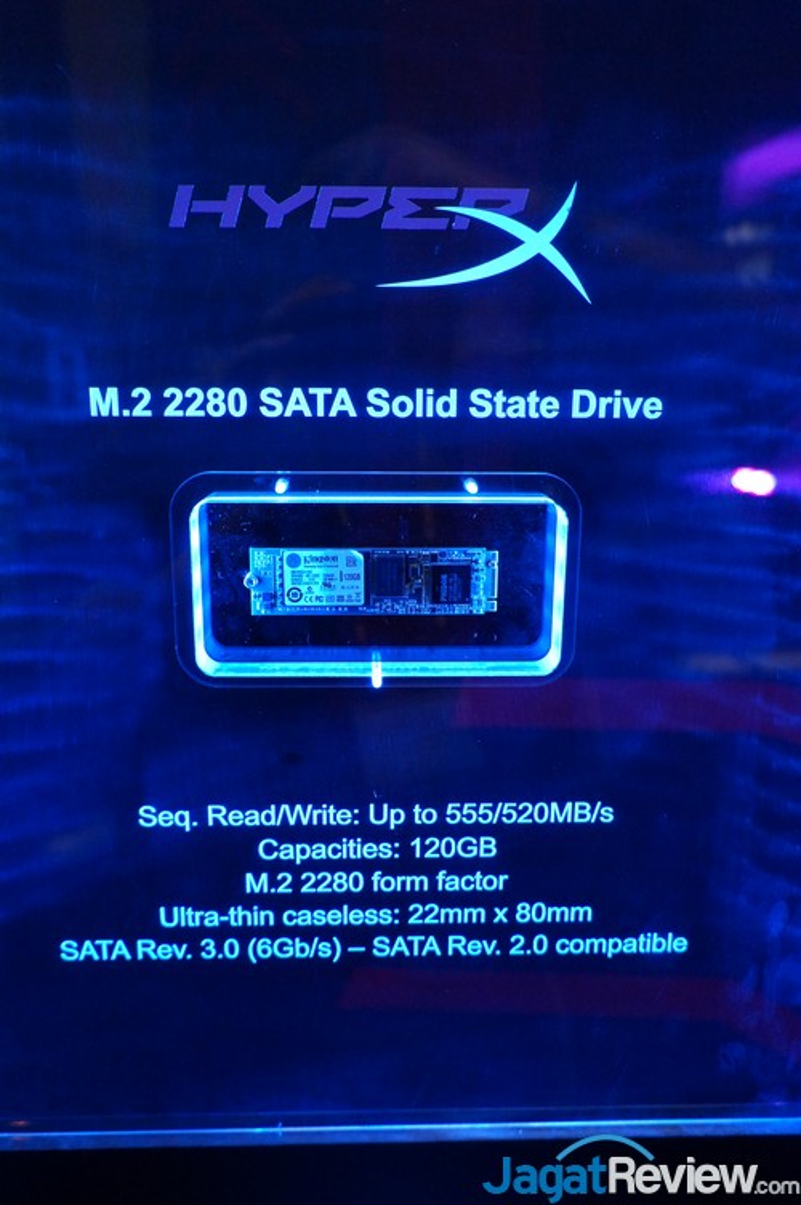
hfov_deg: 43.5
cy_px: 602
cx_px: 400
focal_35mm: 30
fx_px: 1003
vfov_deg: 62.0
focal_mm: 20
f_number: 4
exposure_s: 1/60
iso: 1600
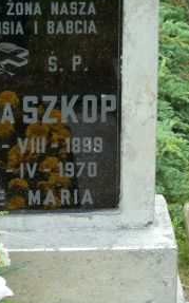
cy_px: 159
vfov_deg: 9.9
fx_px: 1742
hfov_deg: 6.2
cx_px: 15
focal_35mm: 211
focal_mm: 19.5
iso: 125
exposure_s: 1/100
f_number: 4.4
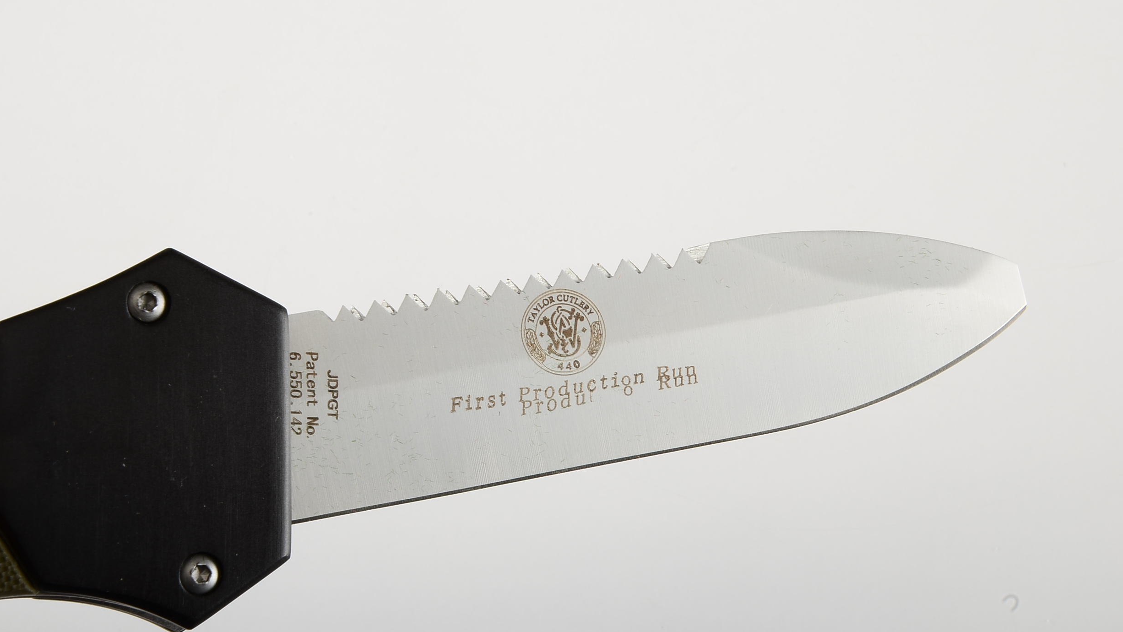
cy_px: 366
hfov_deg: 17.0
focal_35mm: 126
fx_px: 3752
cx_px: 563
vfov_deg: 9.6
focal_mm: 80
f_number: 22
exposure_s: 1/250
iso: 100
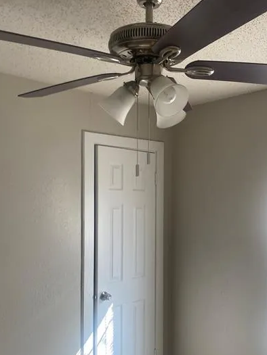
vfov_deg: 48.7
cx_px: 138
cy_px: 213
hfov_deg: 37.7
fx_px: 391
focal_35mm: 38
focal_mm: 4.25
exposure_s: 1/121
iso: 100
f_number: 1.8
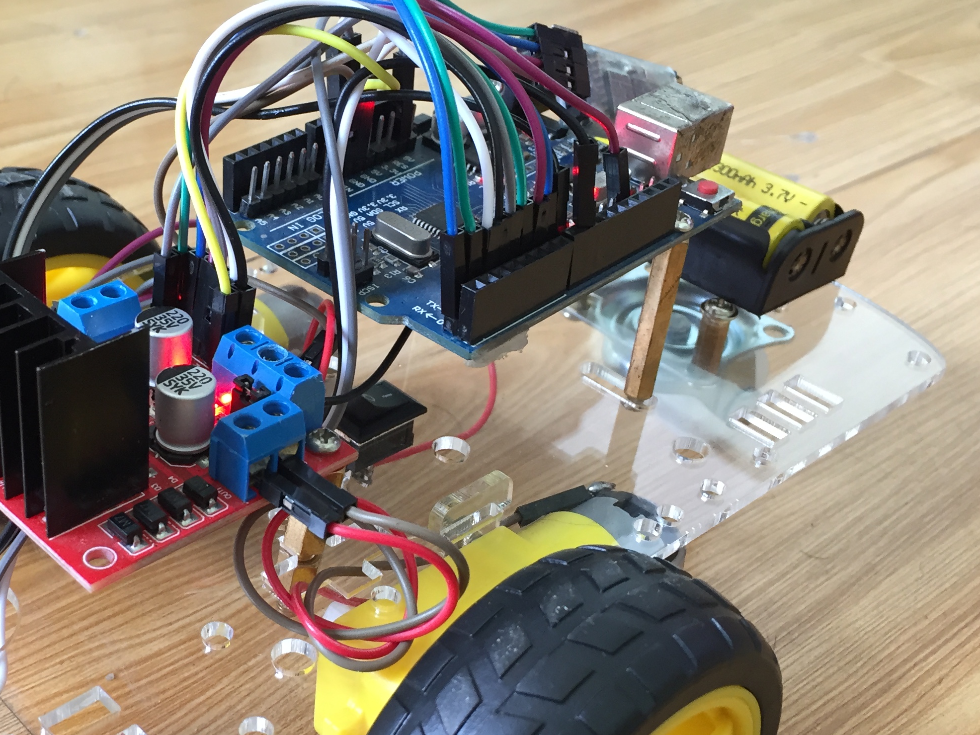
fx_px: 1359
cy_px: 463
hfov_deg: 39.0
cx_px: 300
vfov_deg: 30.1
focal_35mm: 48
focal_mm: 4.15
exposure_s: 1/33
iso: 100
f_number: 2.2
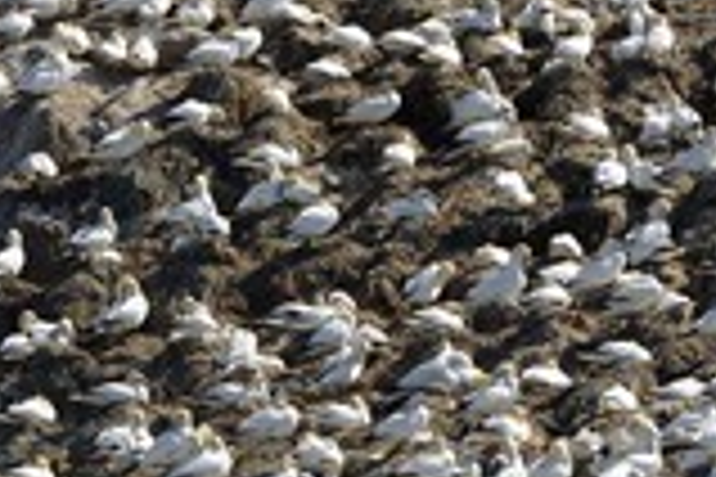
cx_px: 41
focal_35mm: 529
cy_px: 333
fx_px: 10520
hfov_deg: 3.9
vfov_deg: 2.6
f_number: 8
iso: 400
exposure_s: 1/1600
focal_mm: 200
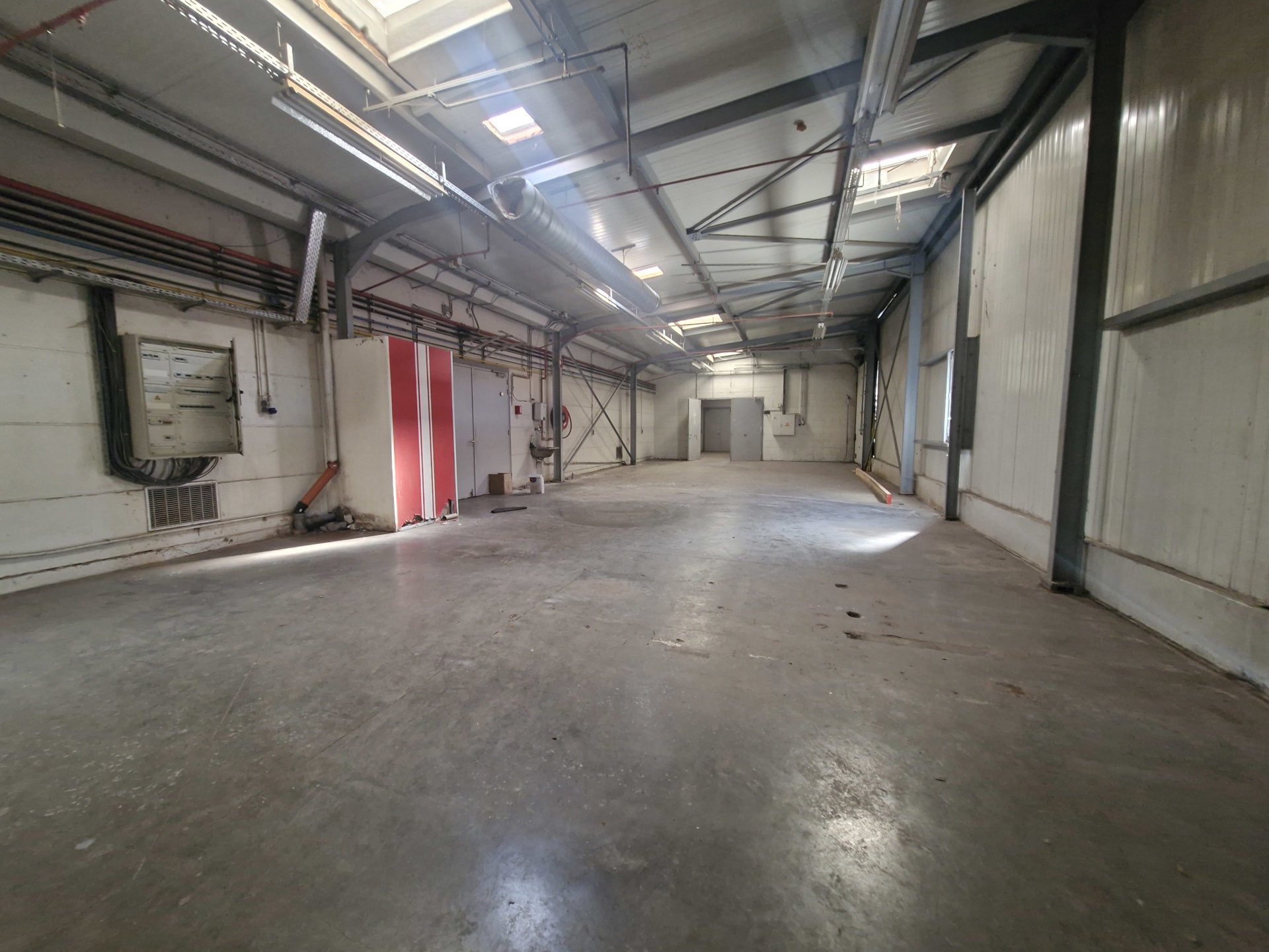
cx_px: 634
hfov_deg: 106.2
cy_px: 476
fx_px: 477
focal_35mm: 13
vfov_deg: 89.9
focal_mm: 1.74
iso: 400
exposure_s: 1/33
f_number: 2.2
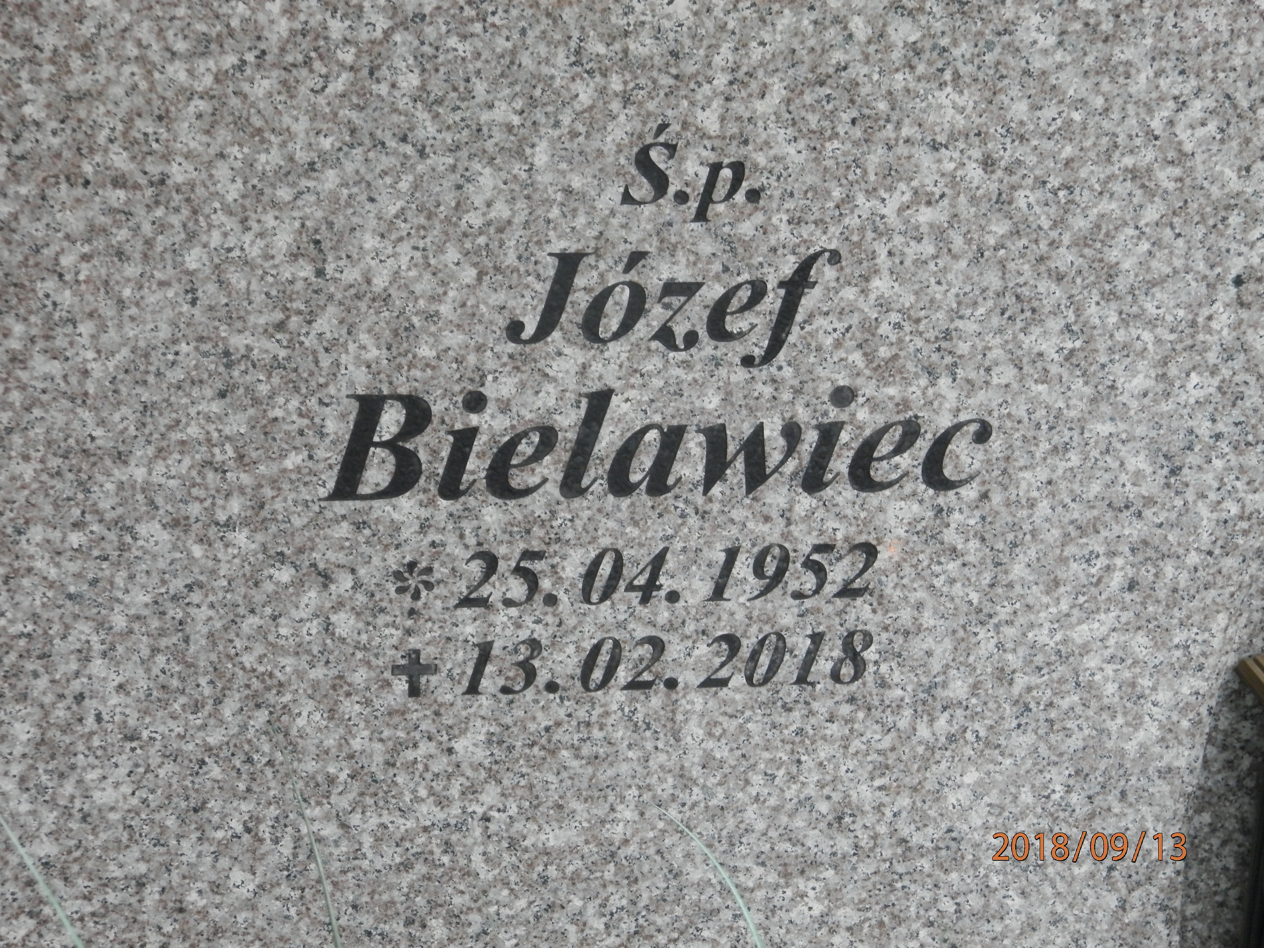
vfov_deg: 21.6
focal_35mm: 68
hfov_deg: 28.6
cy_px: 474
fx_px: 2483
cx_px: 632
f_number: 4
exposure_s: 1/60
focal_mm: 12.2
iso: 200
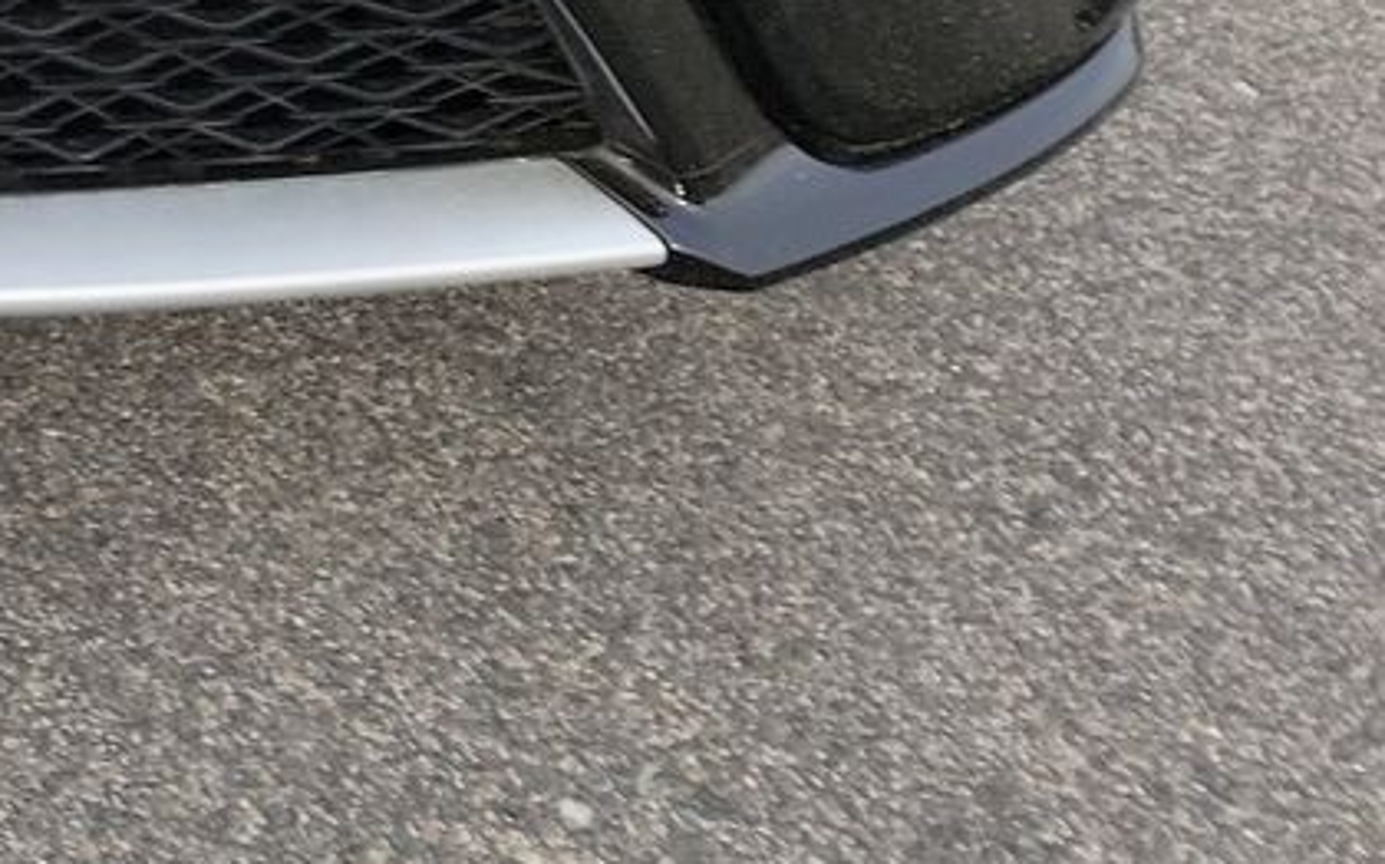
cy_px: -999
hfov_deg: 17.9
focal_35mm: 97
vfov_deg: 11.7
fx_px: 3659
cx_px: -983
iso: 50
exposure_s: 1/136
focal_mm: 6.7
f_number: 1.8
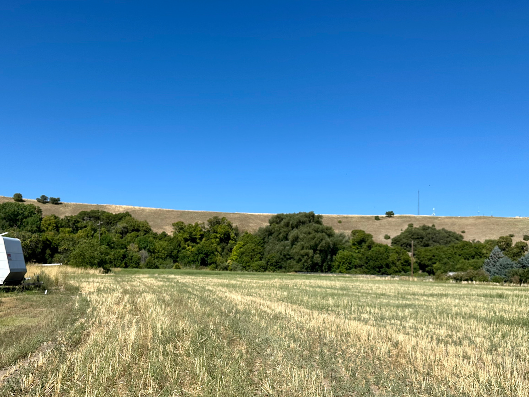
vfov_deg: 43.9
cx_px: 216
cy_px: 243
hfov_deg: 56.4
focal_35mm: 32
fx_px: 489
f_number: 1.78
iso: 80
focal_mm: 6.86
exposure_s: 1/5263
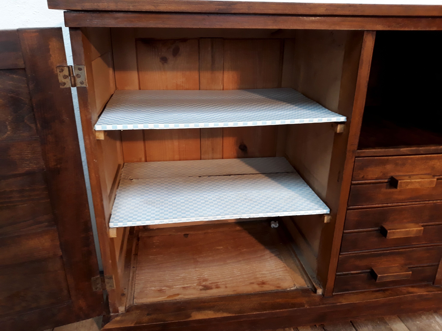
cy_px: 166
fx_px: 345
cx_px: 221
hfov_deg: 65.3
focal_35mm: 27
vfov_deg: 51.4
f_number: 1.7
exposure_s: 1/50
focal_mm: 3.71
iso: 160
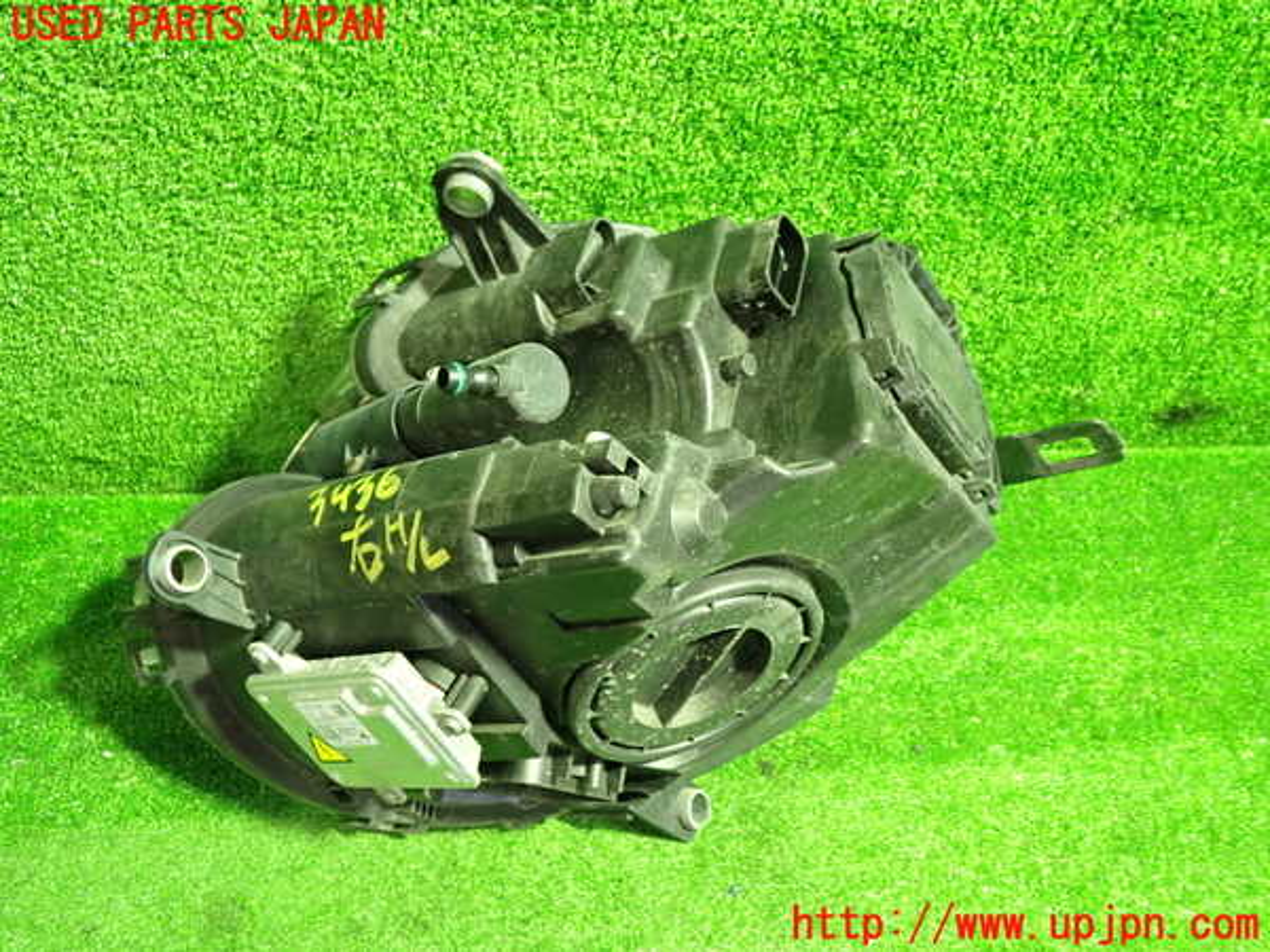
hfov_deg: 60.0
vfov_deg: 46.8
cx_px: 635
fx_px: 1101
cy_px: 476
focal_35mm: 30
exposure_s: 1/25
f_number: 2.3
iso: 800
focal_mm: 5.4
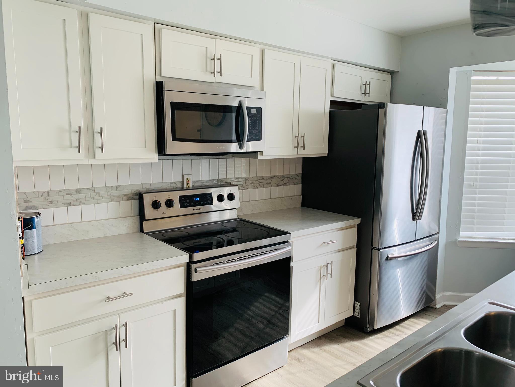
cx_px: 258
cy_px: 194
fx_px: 387
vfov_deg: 53.1
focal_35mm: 26
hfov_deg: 67.3
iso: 64
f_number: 1.8
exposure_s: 1/120
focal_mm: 4.25
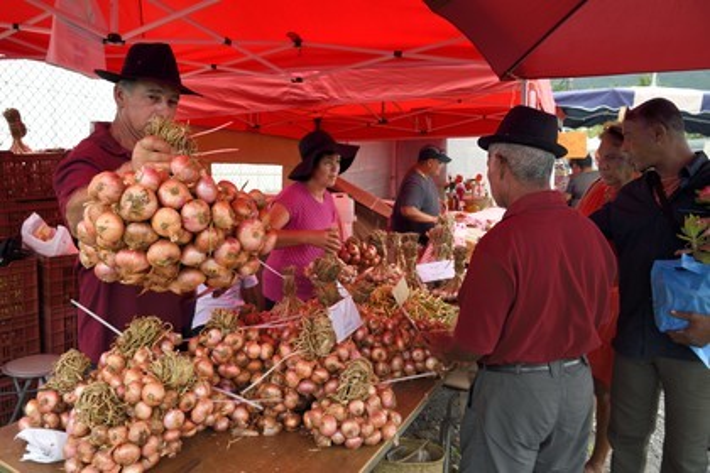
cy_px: 236
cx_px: 355
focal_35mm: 24
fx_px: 473
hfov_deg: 73.7
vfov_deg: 53.1
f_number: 11
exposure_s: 1/125
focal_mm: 24
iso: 400
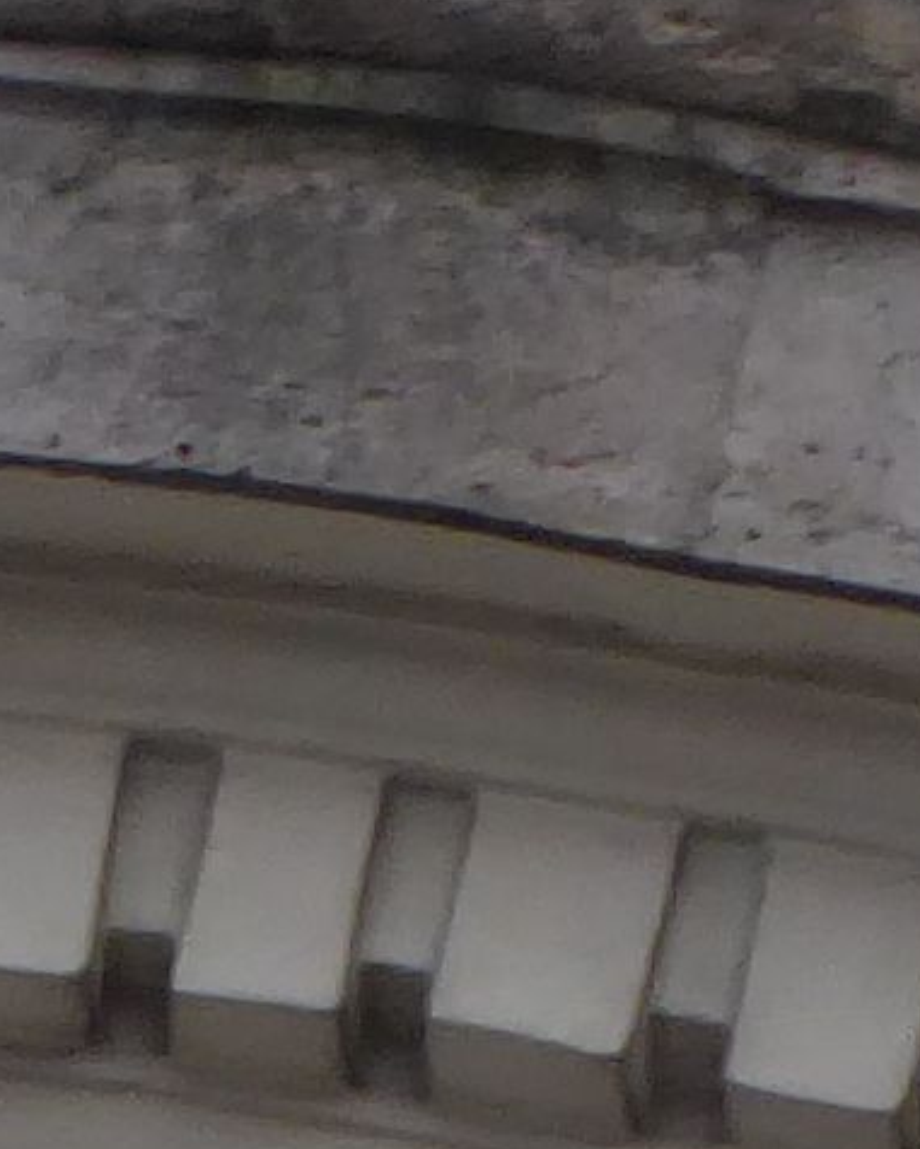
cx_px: -1480
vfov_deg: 1.3
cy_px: 2214
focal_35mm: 1451
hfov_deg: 1.1
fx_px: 49370
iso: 200
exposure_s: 1/80
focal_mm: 28.7
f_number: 5.5
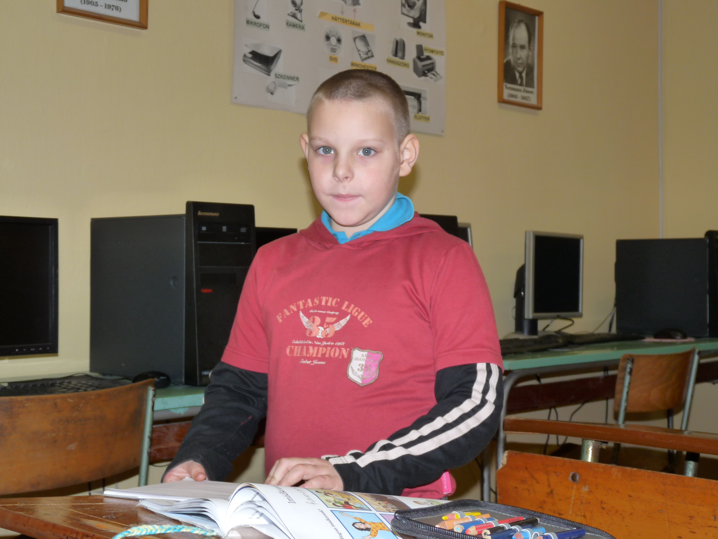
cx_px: 359
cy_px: 270
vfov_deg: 27.5
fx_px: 1099
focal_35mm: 53
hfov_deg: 36.2
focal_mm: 9.5
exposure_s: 1/60
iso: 160
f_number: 3.2
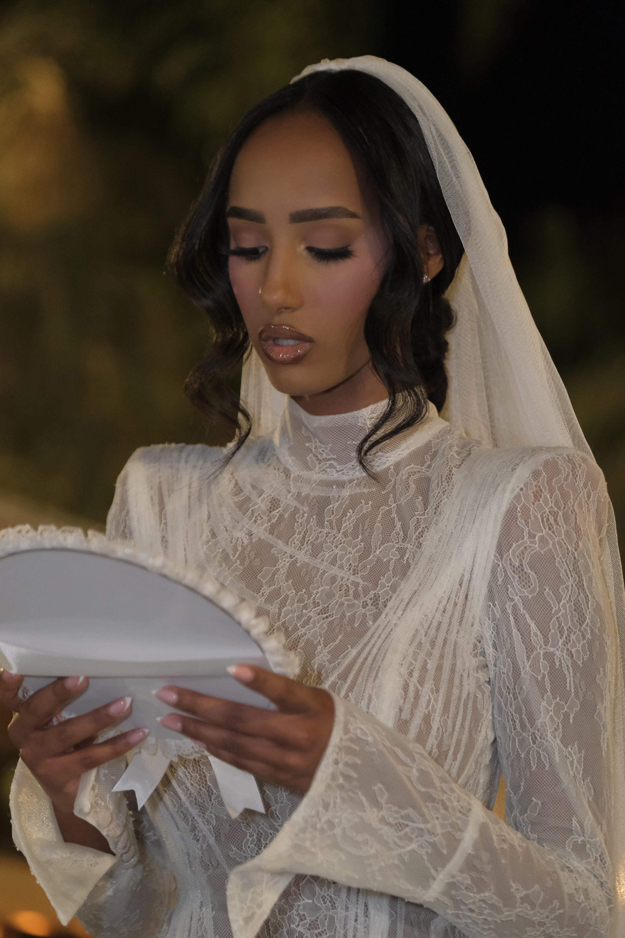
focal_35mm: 121
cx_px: 312
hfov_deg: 11.3
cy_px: 469
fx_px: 3151
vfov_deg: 16.9
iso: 3200
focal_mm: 80.4
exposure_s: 1/160
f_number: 2.8
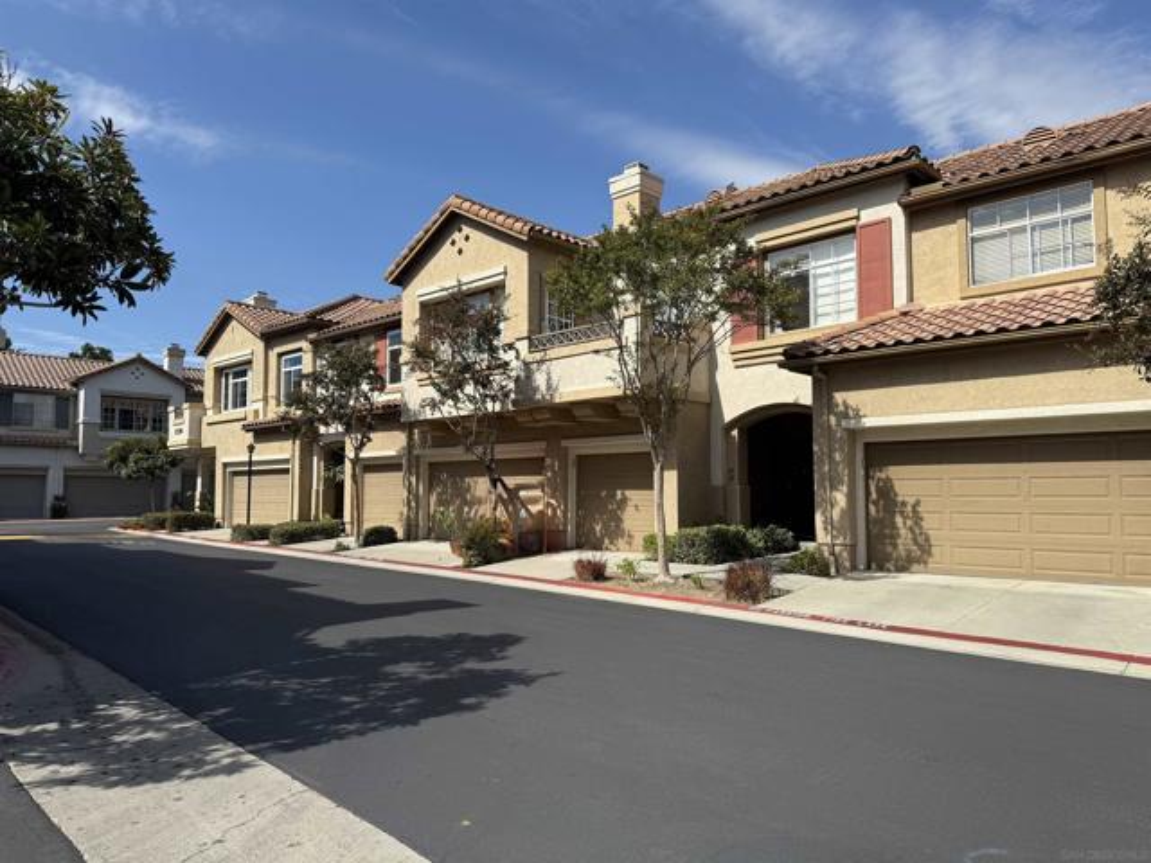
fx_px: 798
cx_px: 576
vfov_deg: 56.8
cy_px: 432
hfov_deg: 71.6
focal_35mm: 24
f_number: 1.78
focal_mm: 6.76
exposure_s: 1/5714
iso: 80
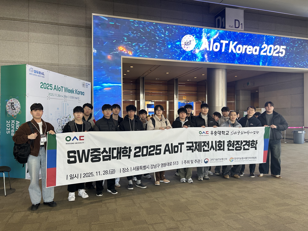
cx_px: 154
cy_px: 116
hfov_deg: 67.3
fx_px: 231
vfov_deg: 53.1
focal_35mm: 26
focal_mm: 5.7
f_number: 1.5
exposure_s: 1/120
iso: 100
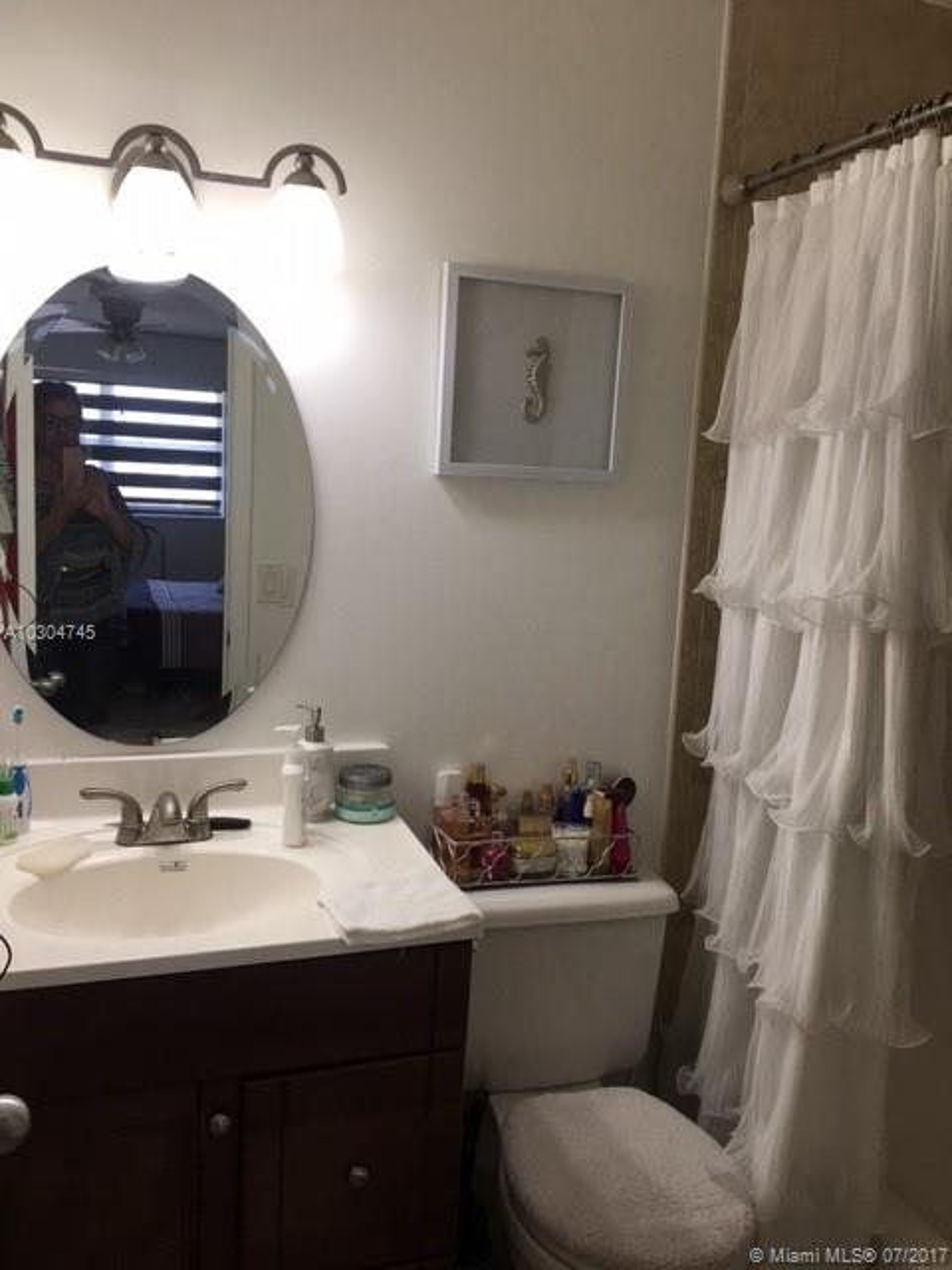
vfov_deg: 61.7
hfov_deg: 48.2
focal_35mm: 29
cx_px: 476
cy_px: 635
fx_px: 1063
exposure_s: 1/40
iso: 25
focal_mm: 4.15
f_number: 2.2
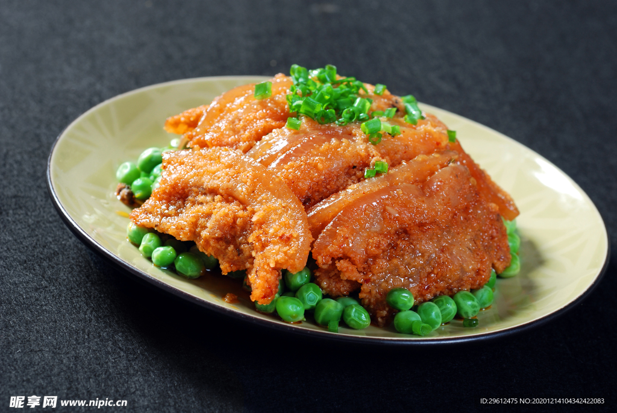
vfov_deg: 15.2
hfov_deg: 22.6
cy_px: 206
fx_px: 1544
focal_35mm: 90
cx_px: 308
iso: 125
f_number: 8
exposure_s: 1/125
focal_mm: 60
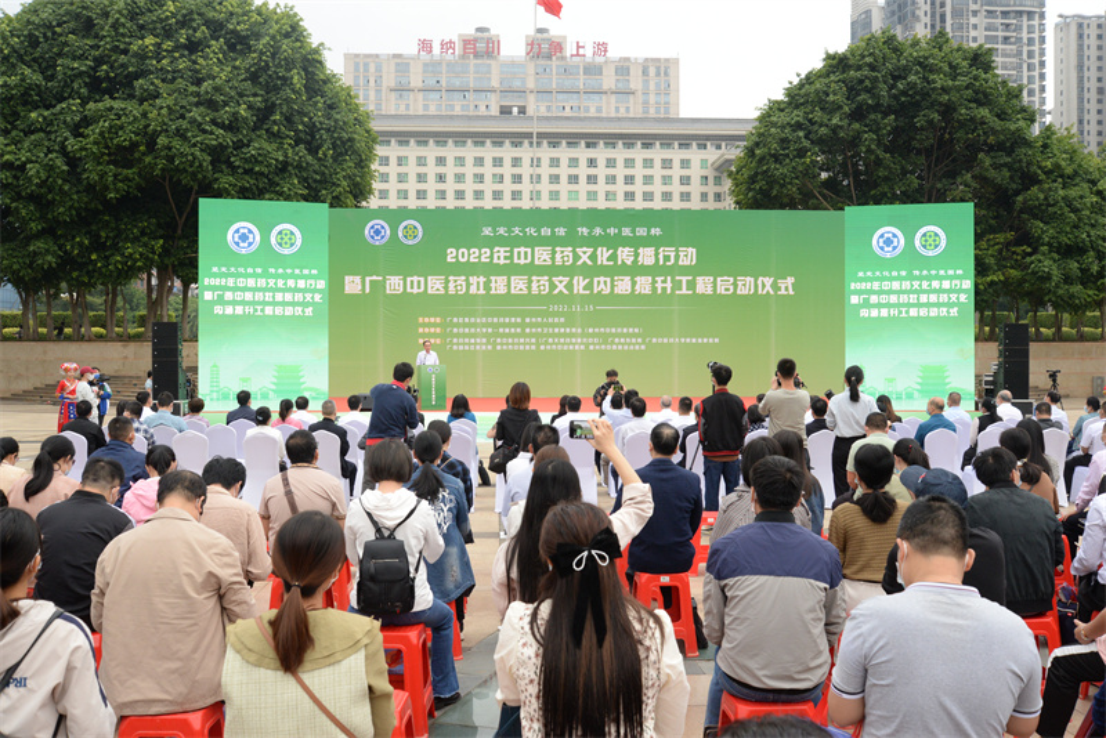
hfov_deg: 55.8
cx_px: 553
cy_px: 369
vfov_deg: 38.9
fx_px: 1045
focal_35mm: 34
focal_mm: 34
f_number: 9
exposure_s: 1/320
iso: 1600
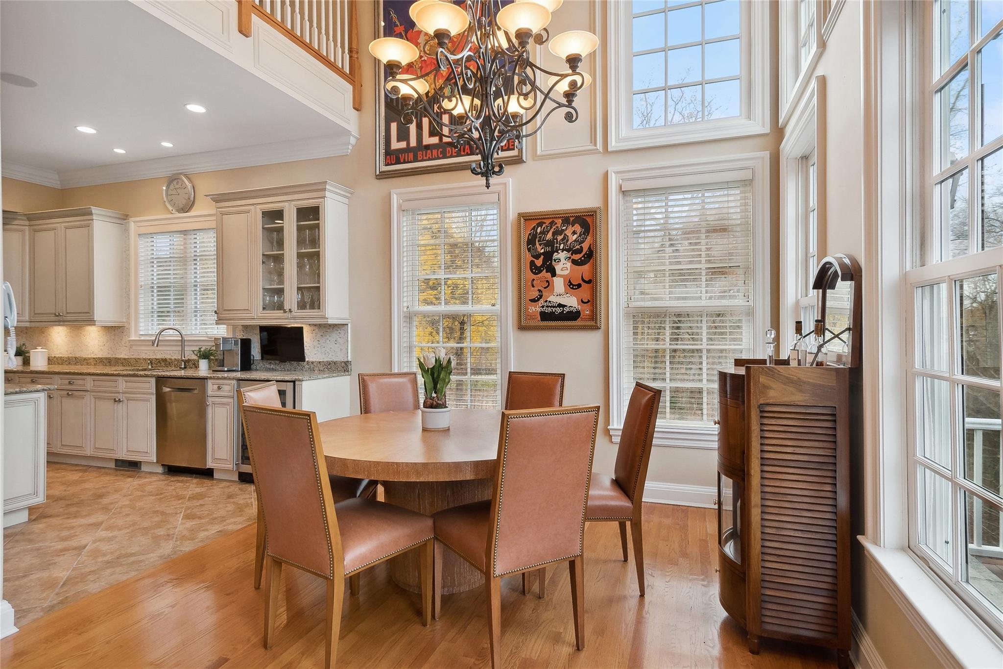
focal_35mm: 18
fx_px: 501
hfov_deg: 90.0
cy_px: 334
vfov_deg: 67.4
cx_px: 502
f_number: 8
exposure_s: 1/40
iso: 1600
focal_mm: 12
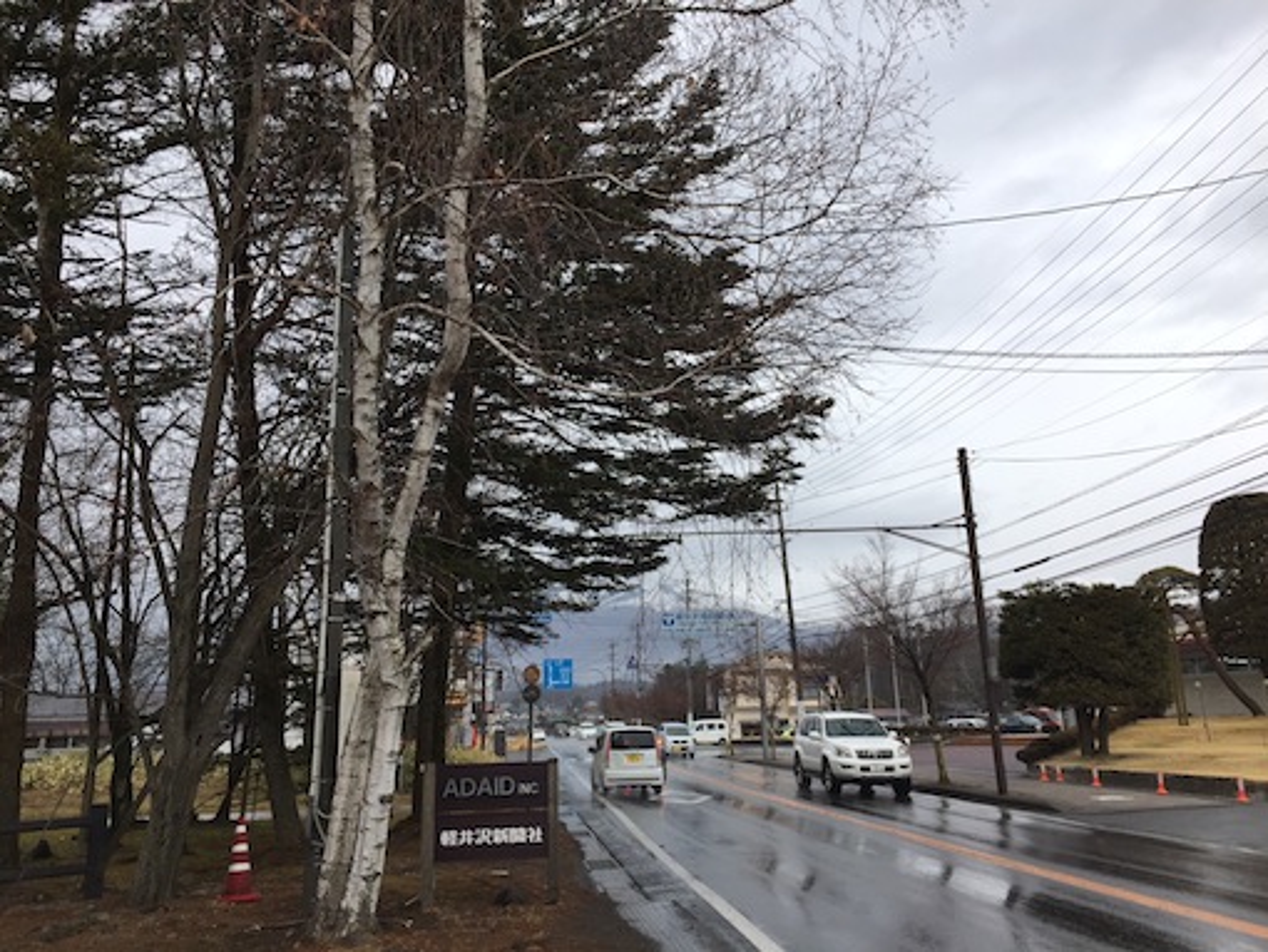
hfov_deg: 61.6
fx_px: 1063
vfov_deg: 48.3
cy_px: 476
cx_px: 634
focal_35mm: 29
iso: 32
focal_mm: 4.15
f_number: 2.2
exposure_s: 1/824
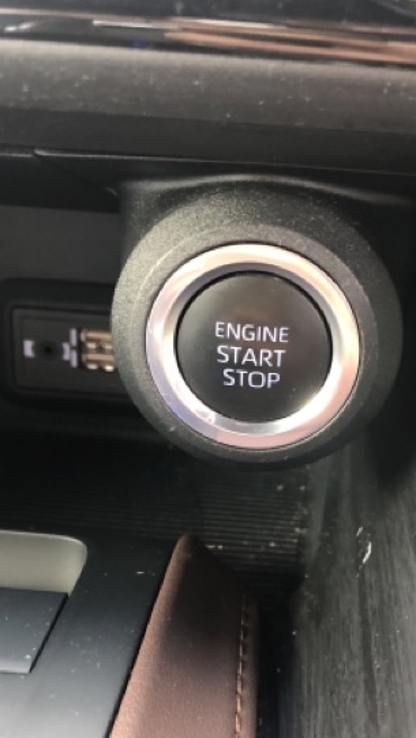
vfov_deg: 55.1
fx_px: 706
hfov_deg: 32.4
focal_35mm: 36
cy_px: 425
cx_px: 293
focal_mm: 3.99
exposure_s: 1/15
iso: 64
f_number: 1.8
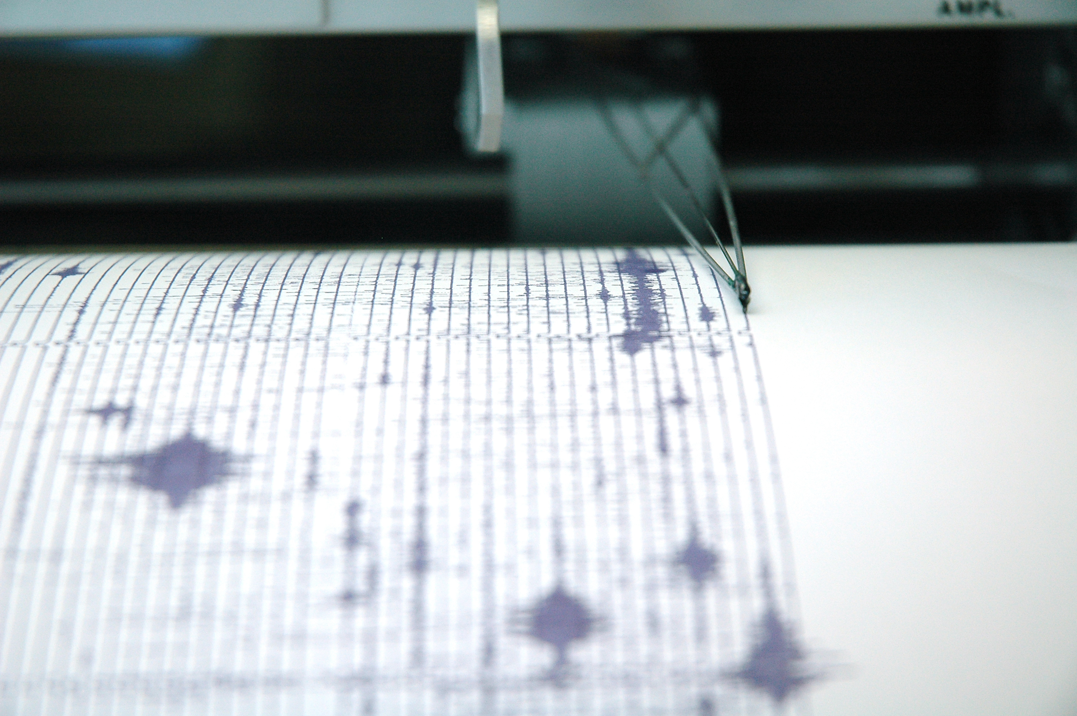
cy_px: 358
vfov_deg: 14.7
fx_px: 2780
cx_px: 538
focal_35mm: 93
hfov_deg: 21.9
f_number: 4.5
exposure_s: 1/20
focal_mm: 62
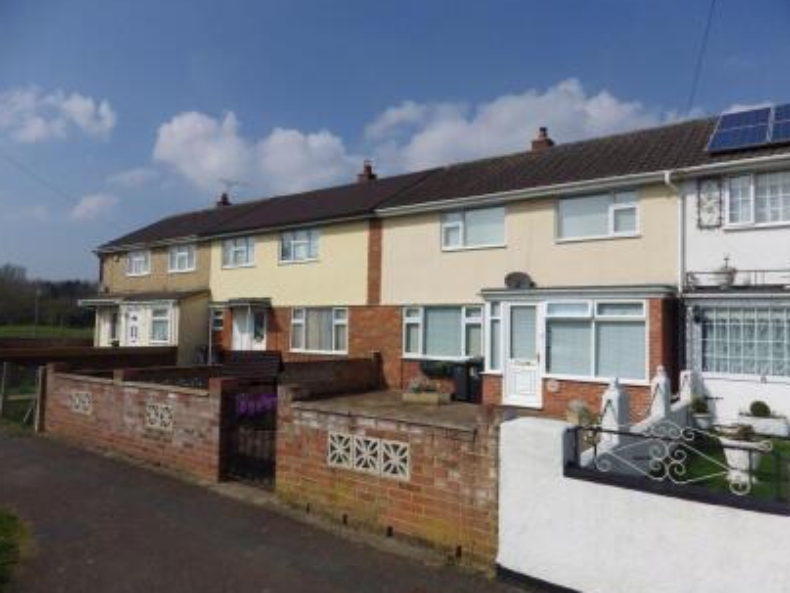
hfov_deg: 73.9
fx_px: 525
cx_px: 402
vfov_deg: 58.9
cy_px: 296
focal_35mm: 23
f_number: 9.7
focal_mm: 4
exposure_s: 1/320
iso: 100
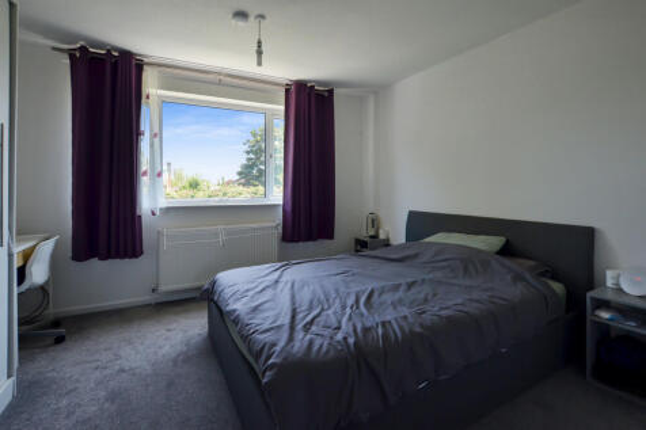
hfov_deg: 100.4
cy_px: 215
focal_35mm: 15
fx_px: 269
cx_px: 323
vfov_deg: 77.3
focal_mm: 10
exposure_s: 1/80
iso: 400
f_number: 7.1
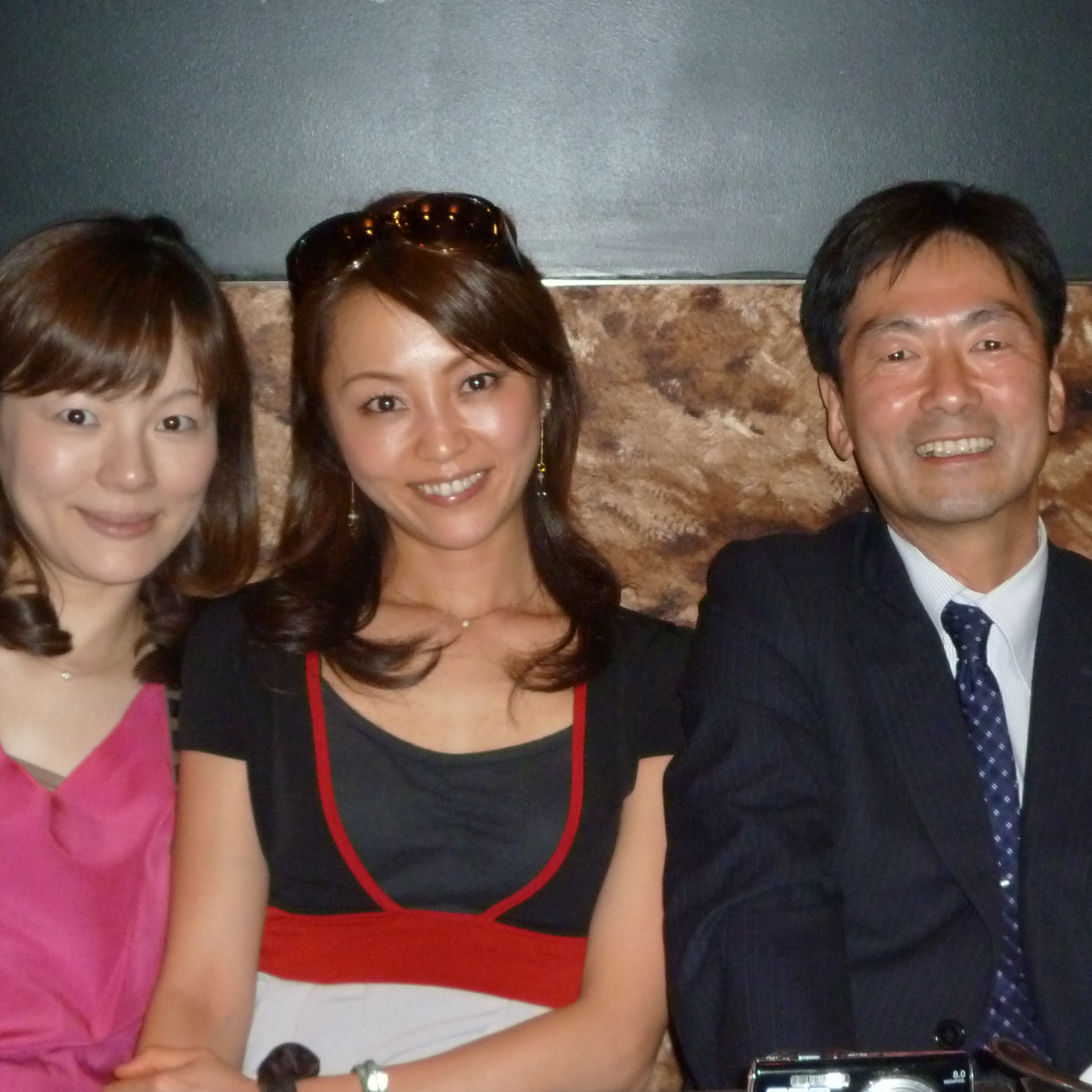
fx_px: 2106
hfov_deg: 29.0
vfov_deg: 29.1
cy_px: 580
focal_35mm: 59
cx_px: 681
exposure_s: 1/30
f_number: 3.3
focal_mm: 6.3
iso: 400
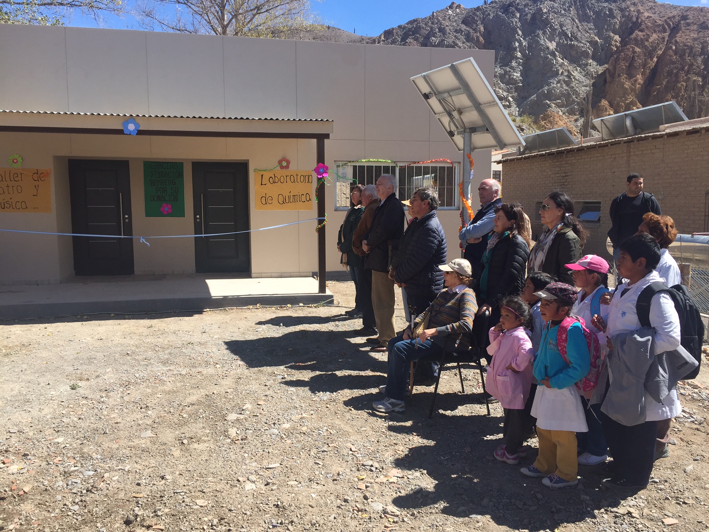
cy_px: 266
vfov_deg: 48.2
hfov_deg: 61.7
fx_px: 594
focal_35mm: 29
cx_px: 354
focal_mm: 4.15
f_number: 2.2
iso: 32
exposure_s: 1/1319
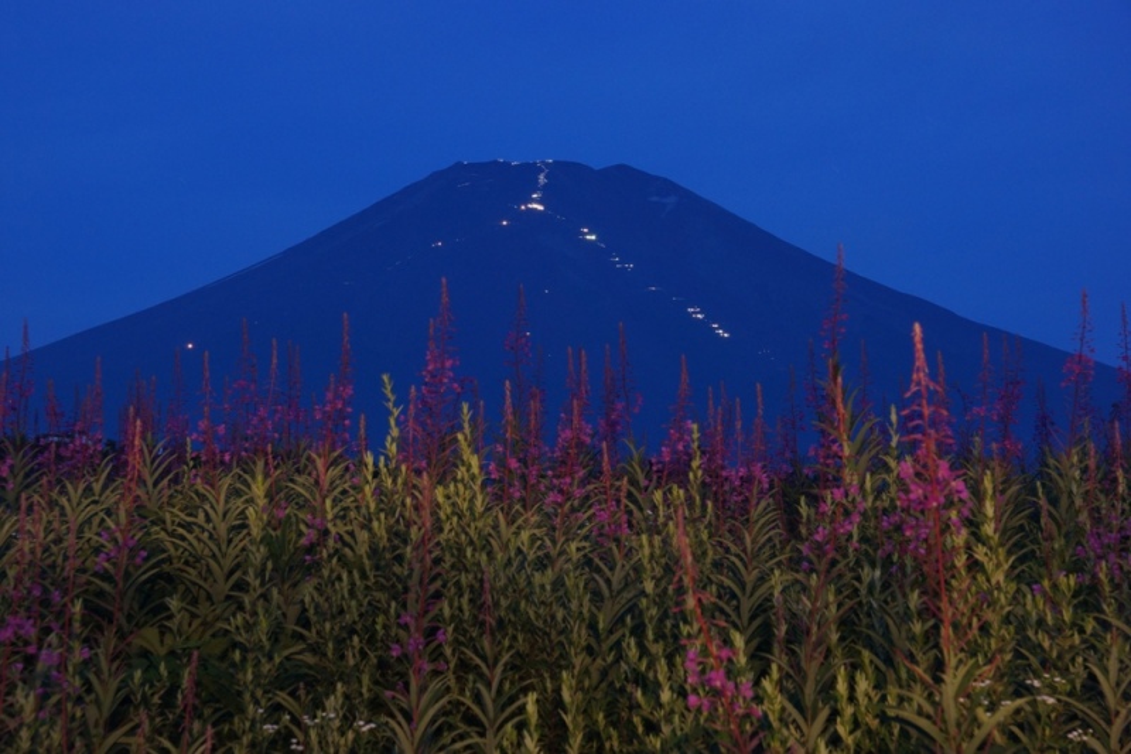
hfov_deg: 27.0
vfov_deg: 18.2
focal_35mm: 75
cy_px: 377
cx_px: 566
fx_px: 2356
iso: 400
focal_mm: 50
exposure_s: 53
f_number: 11
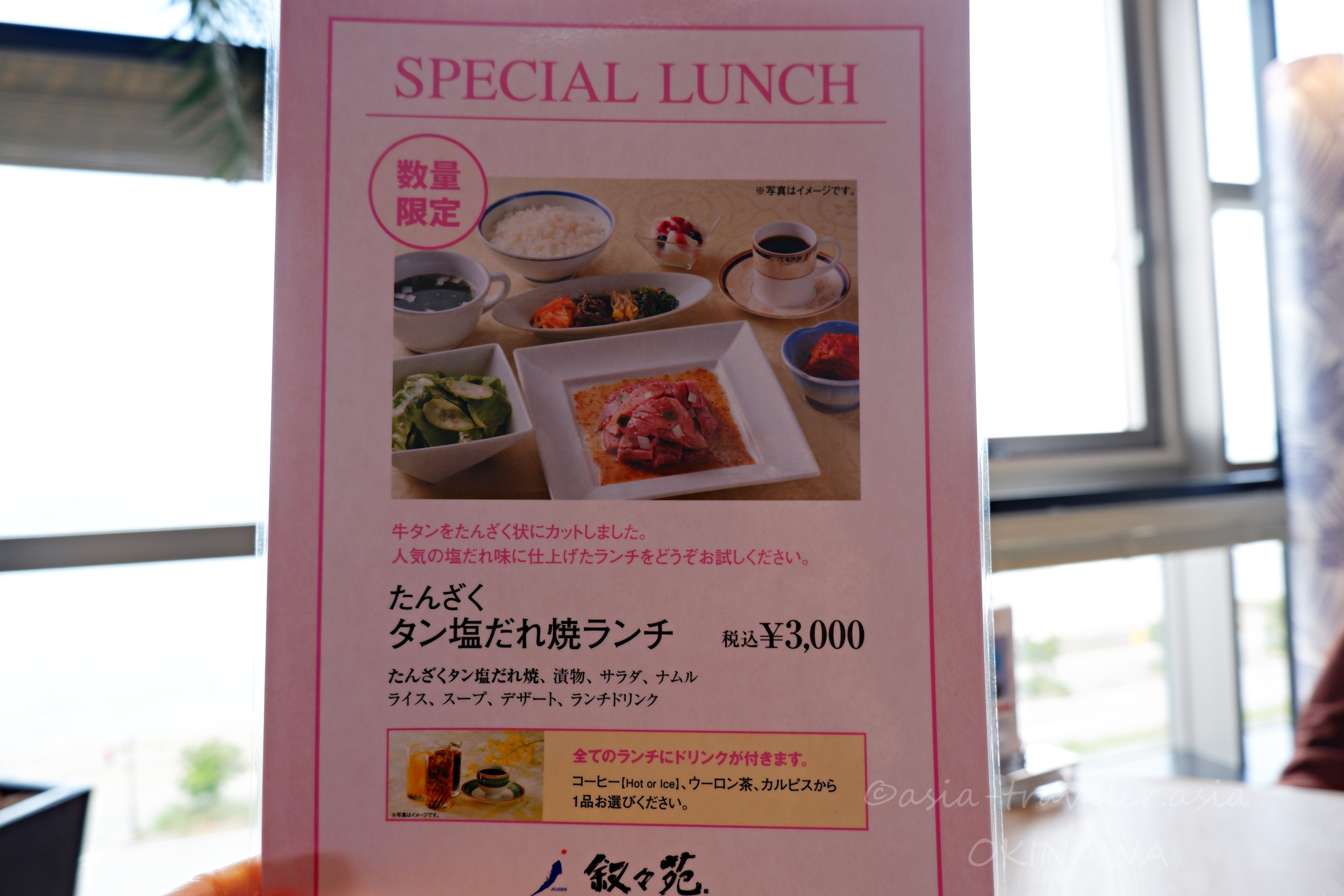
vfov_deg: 55.1
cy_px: 448
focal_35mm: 23
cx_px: 672
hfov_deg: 76.1
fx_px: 859
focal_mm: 15
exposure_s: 1/90
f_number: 4
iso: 200
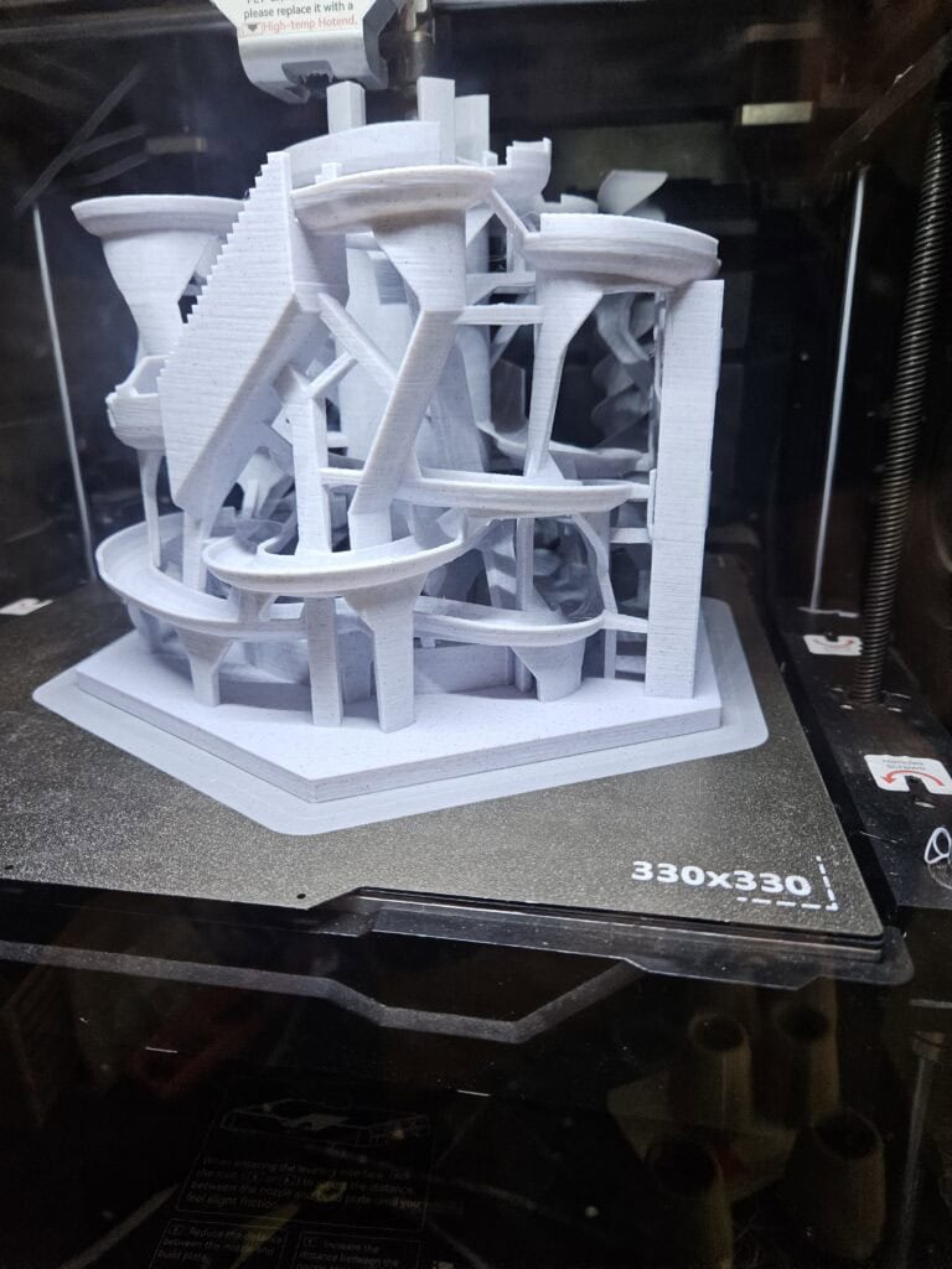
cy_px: 634
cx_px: 476
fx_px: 843
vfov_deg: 73.9
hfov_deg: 58.9
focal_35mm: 23
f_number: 1.8
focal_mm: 5.4
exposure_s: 1/120
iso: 320
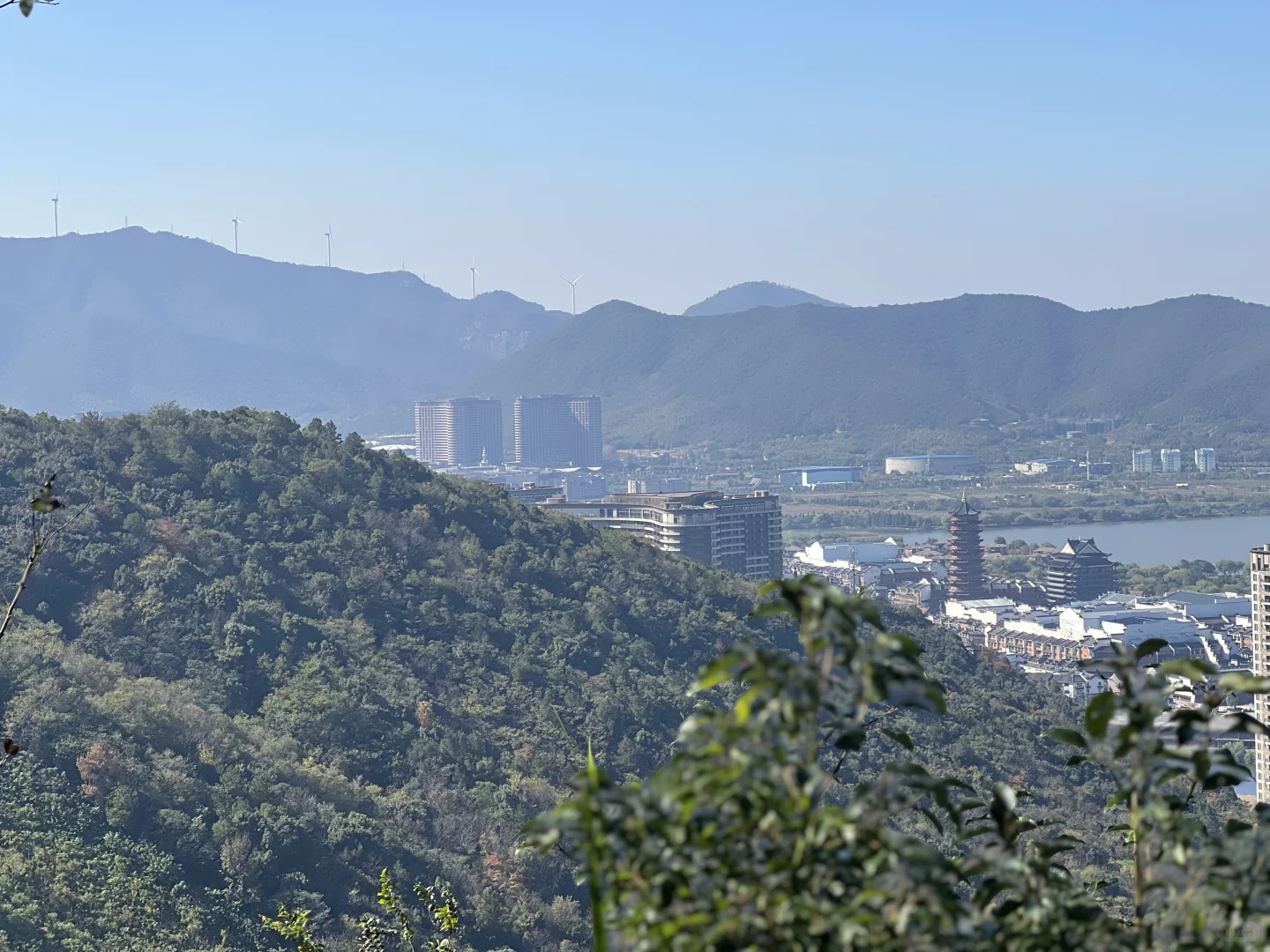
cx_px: 635
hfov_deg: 25.3
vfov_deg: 19.1
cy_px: 476
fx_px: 2825
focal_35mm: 77
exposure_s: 1/686
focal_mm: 9
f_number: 2.8
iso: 32
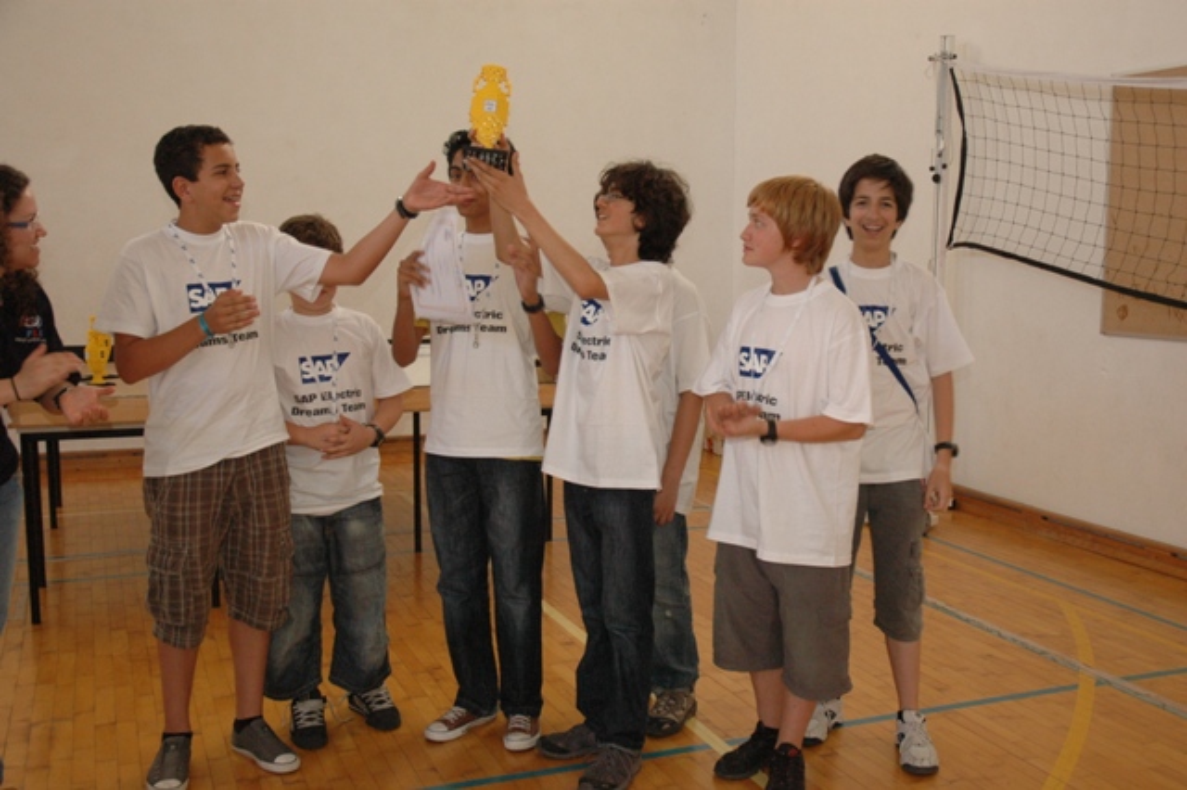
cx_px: 594
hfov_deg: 47.9
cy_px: 395
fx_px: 1335
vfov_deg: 33.0
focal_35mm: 40
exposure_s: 1/60
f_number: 4
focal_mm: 27
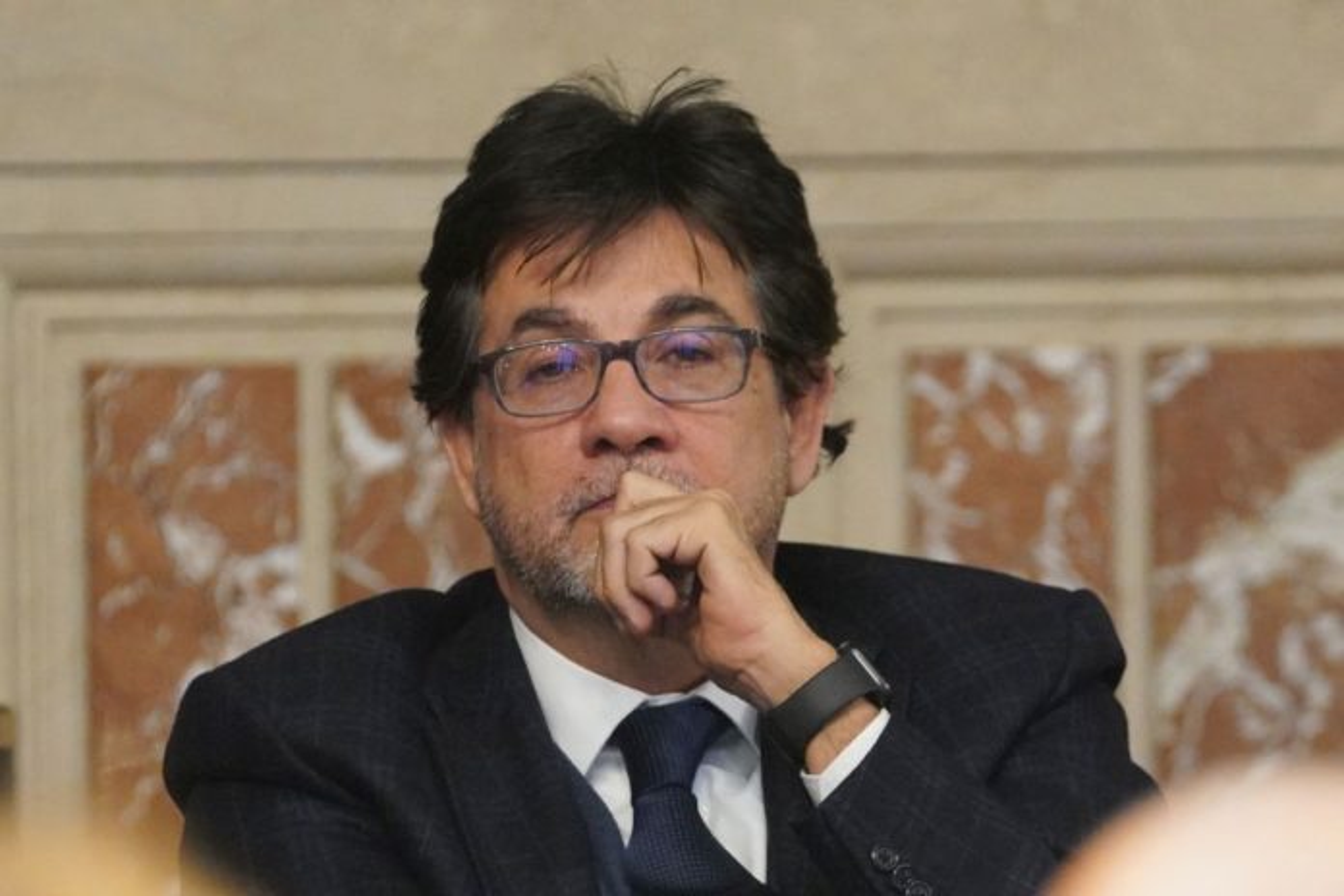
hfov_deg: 7.0
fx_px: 11012
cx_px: 672
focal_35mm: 295
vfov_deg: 4.7
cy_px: 448
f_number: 4
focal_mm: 197
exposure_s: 1/125
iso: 8000
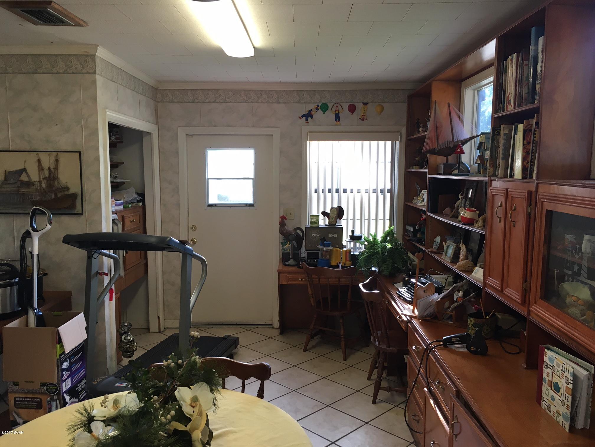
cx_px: 298
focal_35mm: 29
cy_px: 224
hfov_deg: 61.7
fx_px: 498
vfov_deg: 48.2
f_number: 2.2
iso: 50
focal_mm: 4.15
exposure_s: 1/30
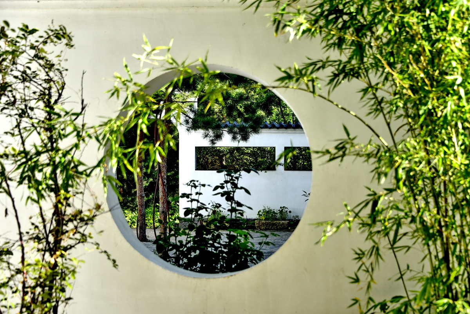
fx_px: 914
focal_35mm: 70
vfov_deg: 19.5
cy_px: 157
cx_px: 235
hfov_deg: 28.8
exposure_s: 1/250
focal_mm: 70
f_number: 5
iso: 160
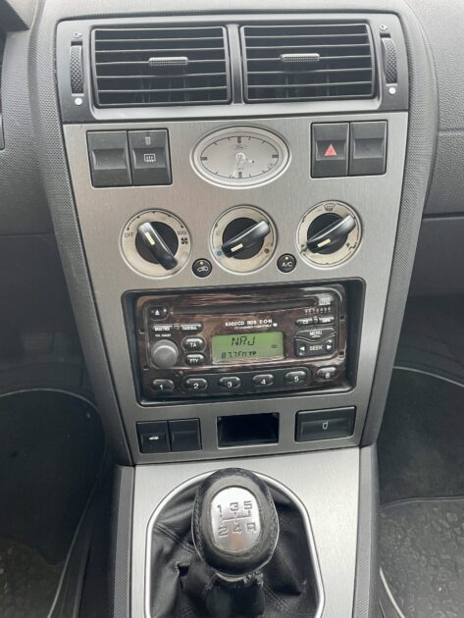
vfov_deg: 67.3
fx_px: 464
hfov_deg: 53.1
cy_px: 309
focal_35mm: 26
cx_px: 232
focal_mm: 4.2
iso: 160
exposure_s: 1/60
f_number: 1.6
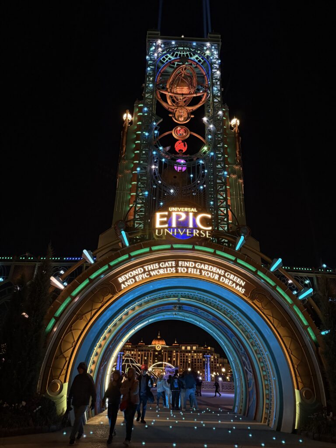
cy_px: 224
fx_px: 311
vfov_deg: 71.6
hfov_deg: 56.8
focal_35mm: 24
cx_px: 168
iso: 1000
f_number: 1.78
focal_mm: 6.76
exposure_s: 1/40
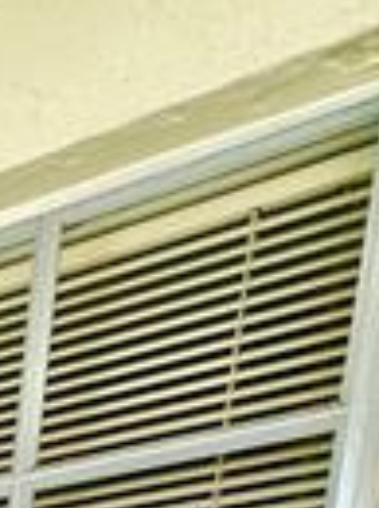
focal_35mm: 83
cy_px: 1082
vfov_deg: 16.4
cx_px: -715
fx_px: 1216
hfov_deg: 11.5
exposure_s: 1/226
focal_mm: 2.22
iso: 40
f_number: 2.2
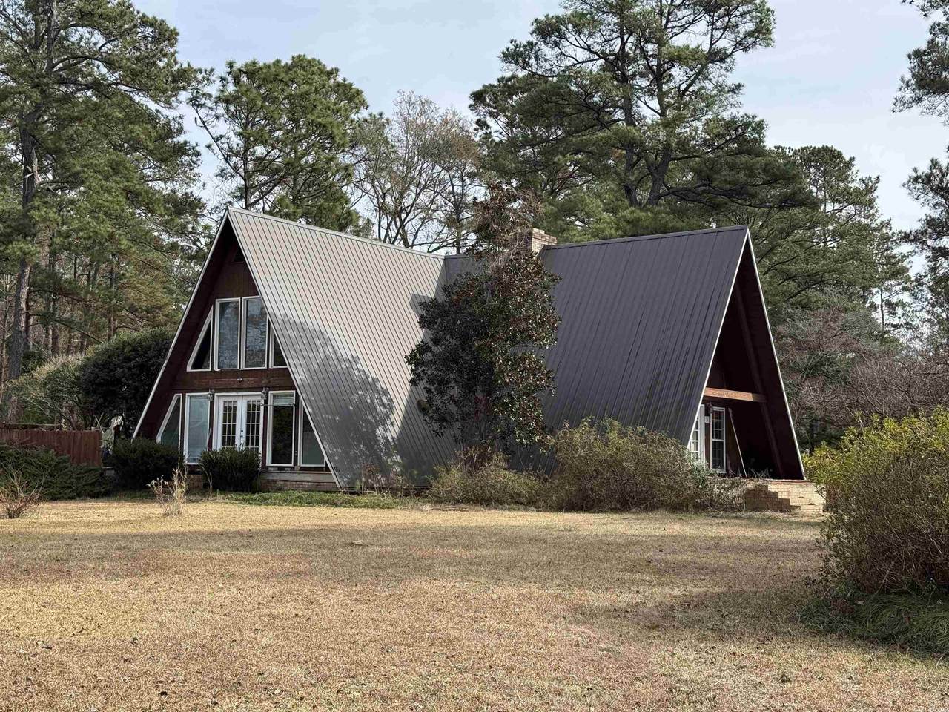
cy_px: 356
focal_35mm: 48
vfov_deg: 30.3
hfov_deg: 39.7
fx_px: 1316
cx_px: 474
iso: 100
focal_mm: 6.76
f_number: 1.78
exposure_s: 1/2762
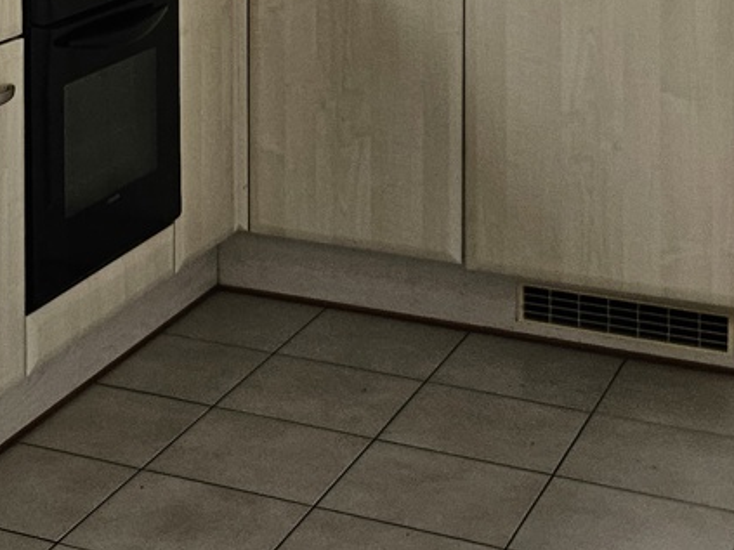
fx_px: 1844
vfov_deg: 16.1
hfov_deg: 21.8
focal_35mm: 87
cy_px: -151
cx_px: 31
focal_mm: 5.4
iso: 250
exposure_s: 1/142
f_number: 1.8
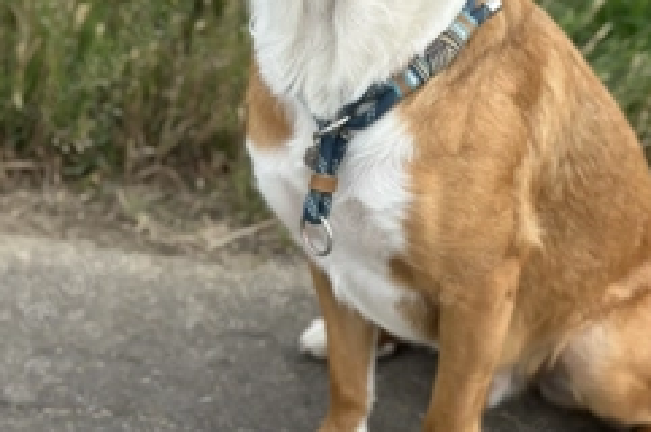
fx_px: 1499
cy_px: 103
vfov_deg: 16.3
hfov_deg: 24.5
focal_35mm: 83
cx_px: 384
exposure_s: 1/2070
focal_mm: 6.86
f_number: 1.78
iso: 80
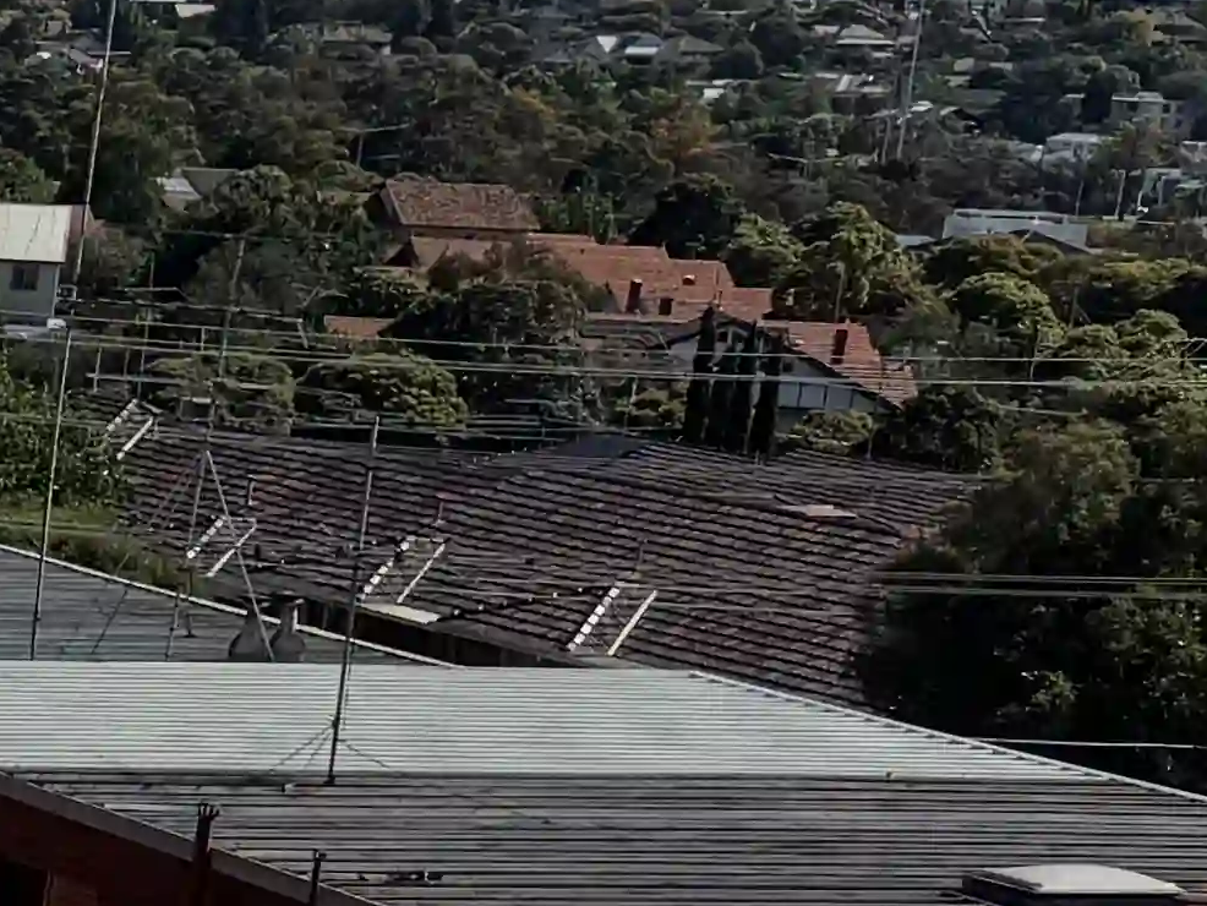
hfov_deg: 10.5
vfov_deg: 10.5
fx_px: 4848
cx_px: -2284
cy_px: 1144
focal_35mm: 139
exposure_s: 1/9009
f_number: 1.78
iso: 80
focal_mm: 6.76
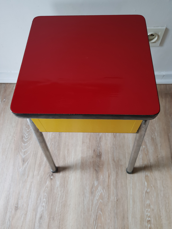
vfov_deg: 67.3
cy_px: 114
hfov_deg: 53.1
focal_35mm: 26
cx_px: 86
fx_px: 172
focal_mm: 4.2
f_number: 1.7
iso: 160
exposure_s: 1/30
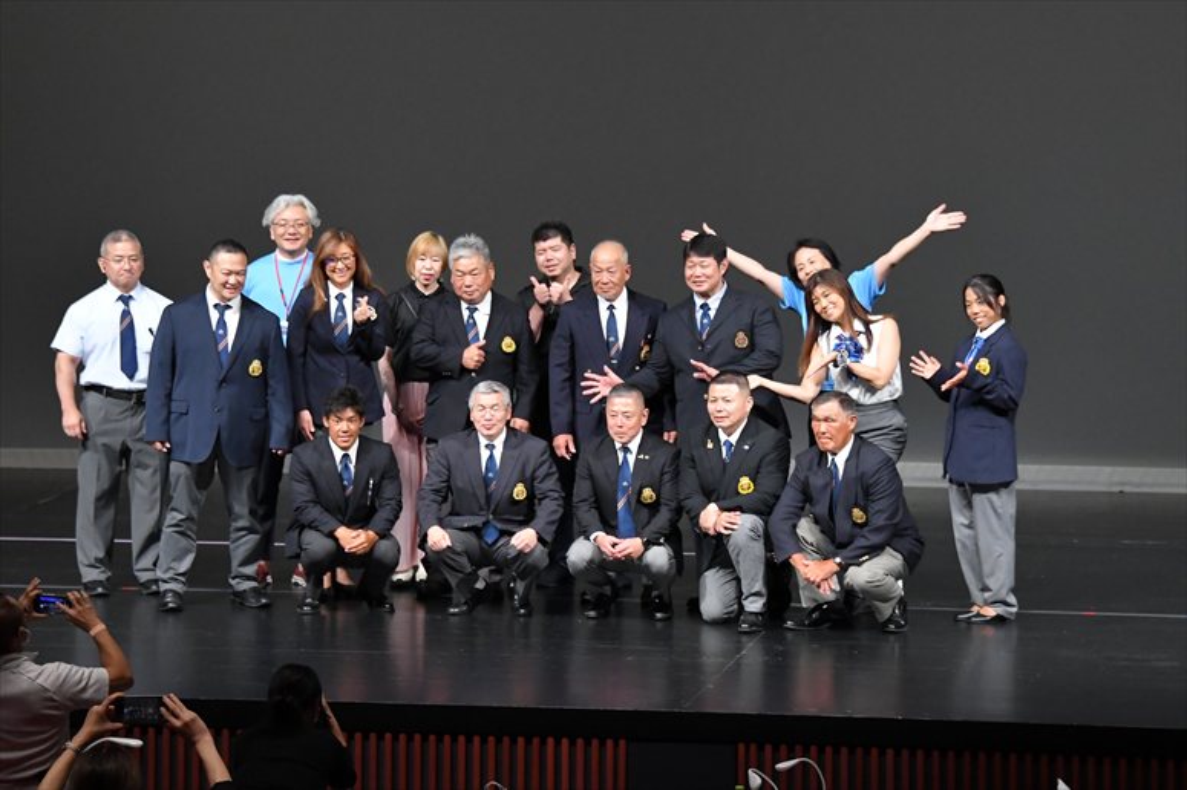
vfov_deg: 8.7
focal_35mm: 157
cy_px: 395
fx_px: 5174
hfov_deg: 13.1
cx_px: 594
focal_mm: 105
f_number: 5.6
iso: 4000
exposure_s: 1/400
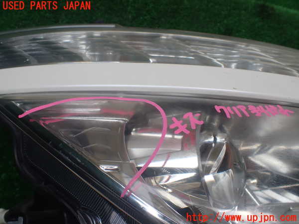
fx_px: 259
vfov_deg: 46.8
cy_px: 112
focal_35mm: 30
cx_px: 150
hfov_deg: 60.0
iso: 100
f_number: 3.2
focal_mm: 5.4
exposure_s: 1/400
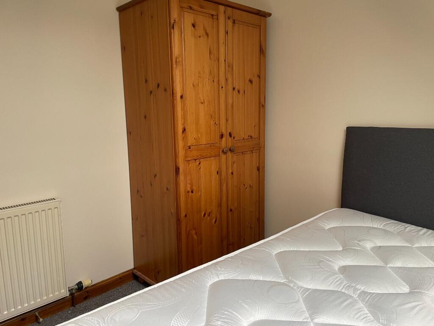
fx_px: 326
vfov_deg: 53.1
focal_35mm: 26
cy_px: 163
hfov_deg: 67.3
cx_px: 217
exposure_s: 1/50
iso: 80
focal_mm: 4.2
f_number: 1.6
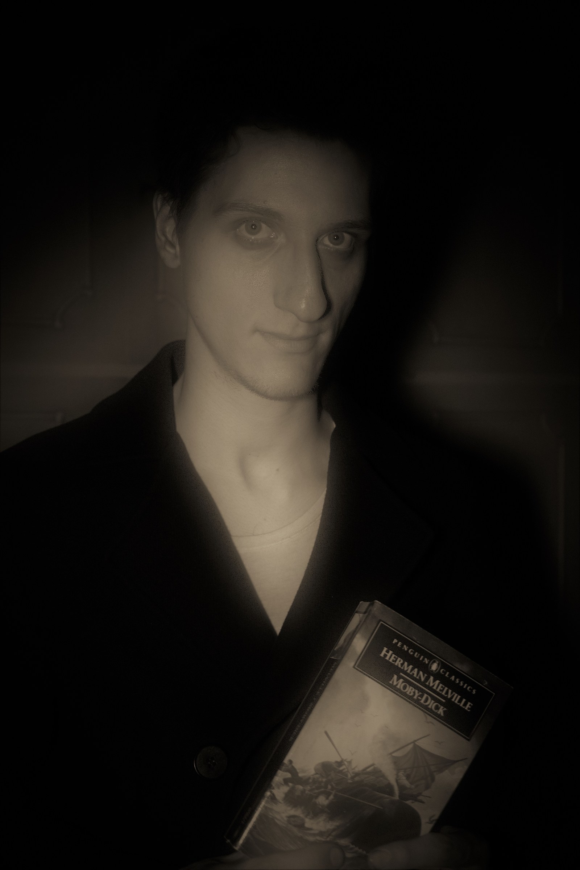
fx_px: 1087
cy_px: 435
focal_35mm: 45
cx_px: 290
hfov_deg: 29.9
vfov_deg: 43.6
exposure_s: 1/8
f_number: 3.6
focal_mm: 30.2
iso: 6400
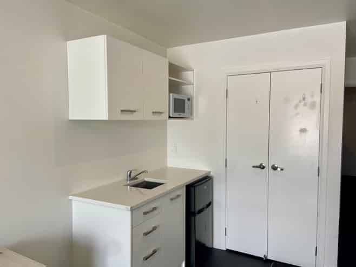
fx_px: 267
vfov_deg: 53.0
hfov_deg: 67.3
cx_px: 178
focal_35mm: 26
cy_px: 134
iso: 32
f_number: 1.8
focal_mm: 4.25
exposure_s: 1/122
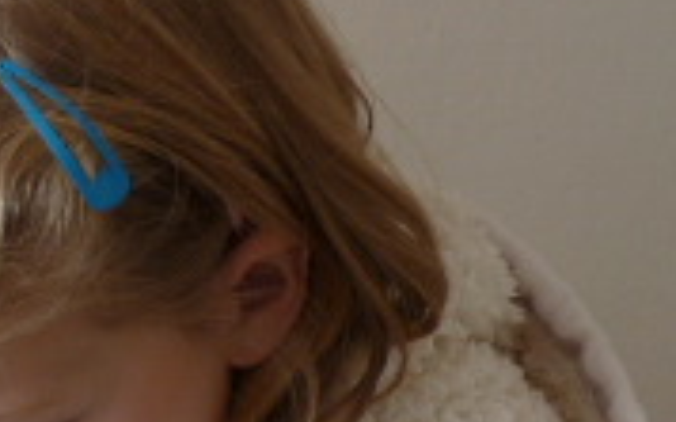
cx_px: -103
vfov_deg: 12.0
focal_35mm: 103
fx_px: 1896
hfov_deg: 19.2
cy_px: 677
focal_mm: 4.8
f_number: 2.8
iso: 100
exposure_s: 1/60
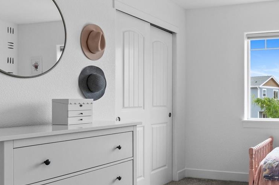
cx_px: 241
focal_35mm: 37
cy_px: 101
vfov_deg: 35.8
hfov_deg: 47.6
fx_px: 286
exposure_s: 1/40
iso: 400
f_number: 8
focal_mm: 17
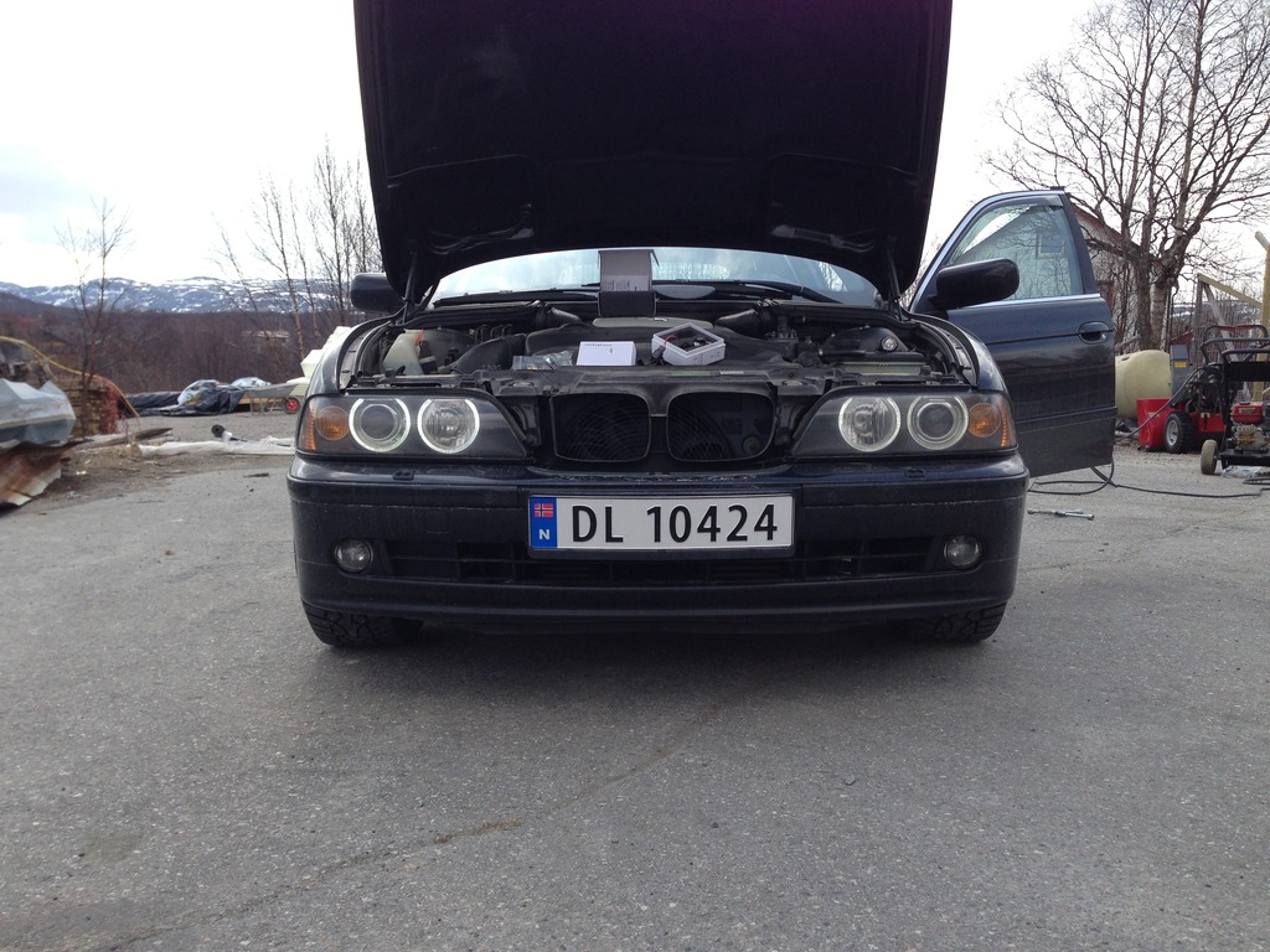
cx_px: 635
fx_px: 1211
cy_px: 476
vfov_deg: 42.9
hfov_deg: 55.4
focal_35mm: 33
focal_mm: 4.13
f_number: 2.4
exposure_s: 1/753
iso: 50
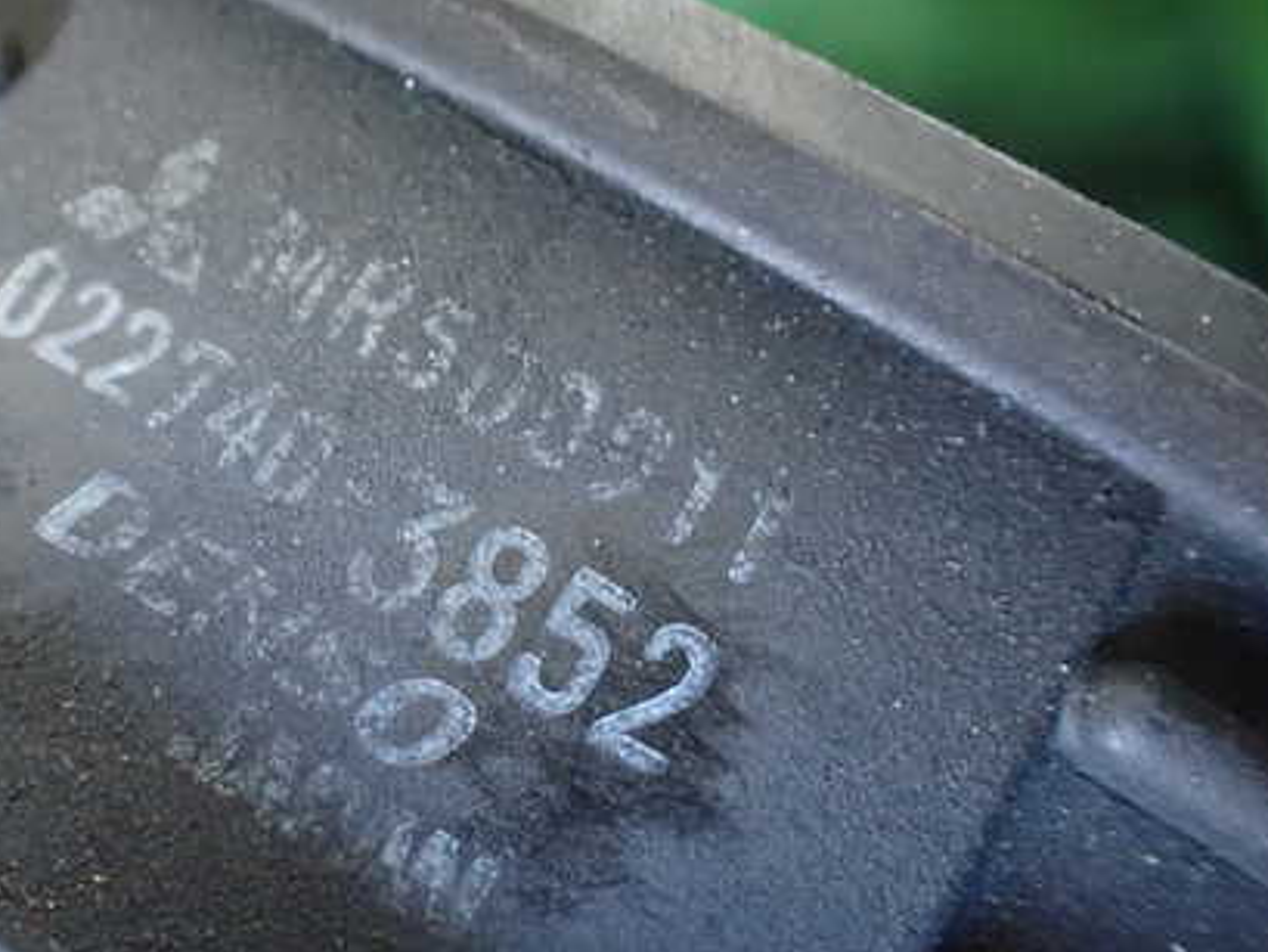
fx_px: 1612
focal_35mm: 44
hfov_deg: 42.0
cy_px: 490
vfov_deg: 32.9
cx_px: 360
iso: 1000
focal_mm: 5.4
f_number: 2.3
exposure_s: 1/30
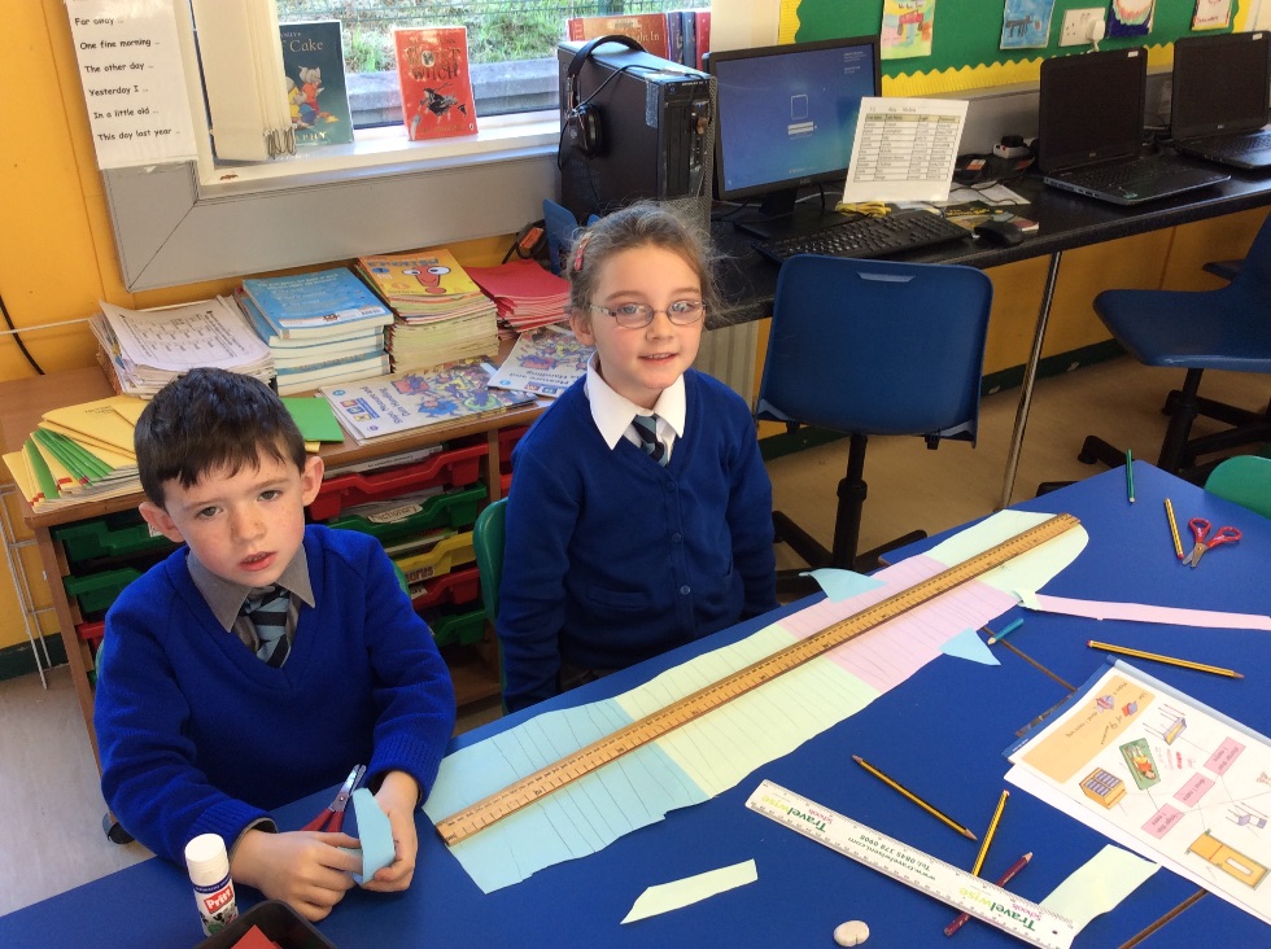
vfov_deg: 44.1
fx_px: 1173
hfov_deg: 56.9
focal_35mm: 32
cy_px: 474
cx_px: 636
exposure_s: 1/33
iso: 32
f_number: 2.4
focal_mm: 3.3
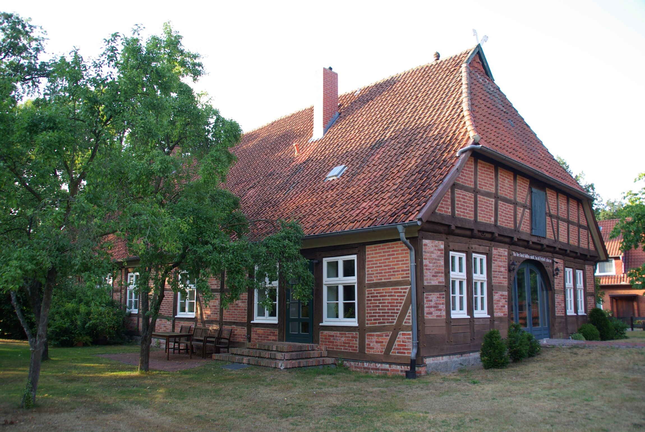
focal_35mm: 27
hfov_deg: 67.3
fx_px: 484
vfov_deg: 48.1
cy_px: 216
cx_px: 322
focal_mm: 18
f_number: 4
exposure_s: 1/45
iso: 100
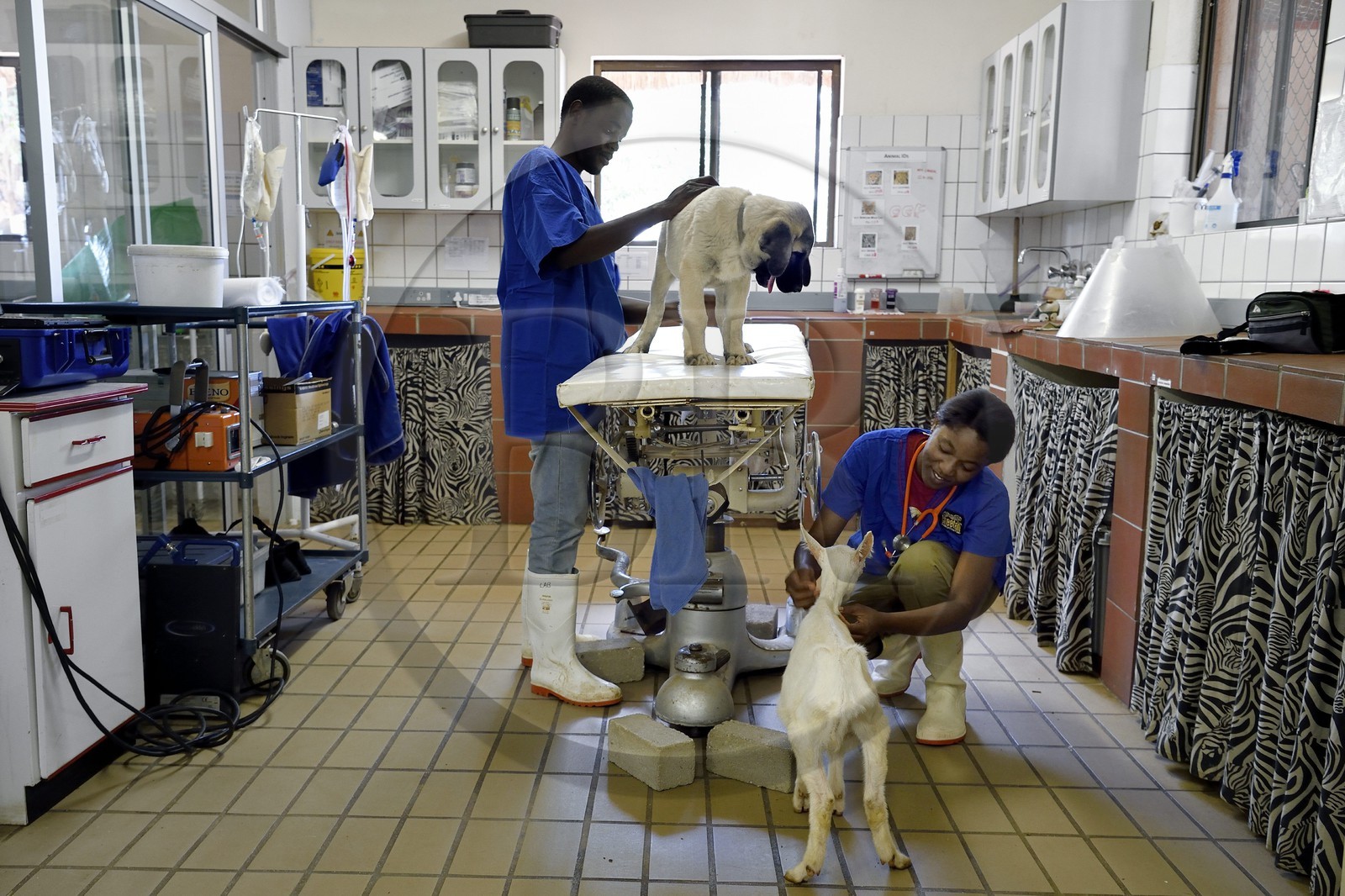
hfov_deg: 58.7
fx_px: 1195
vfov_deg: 41.1
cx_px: 672
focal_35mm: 32
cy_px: 448
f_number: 5
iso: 1250
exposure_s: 1/50
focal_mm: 32
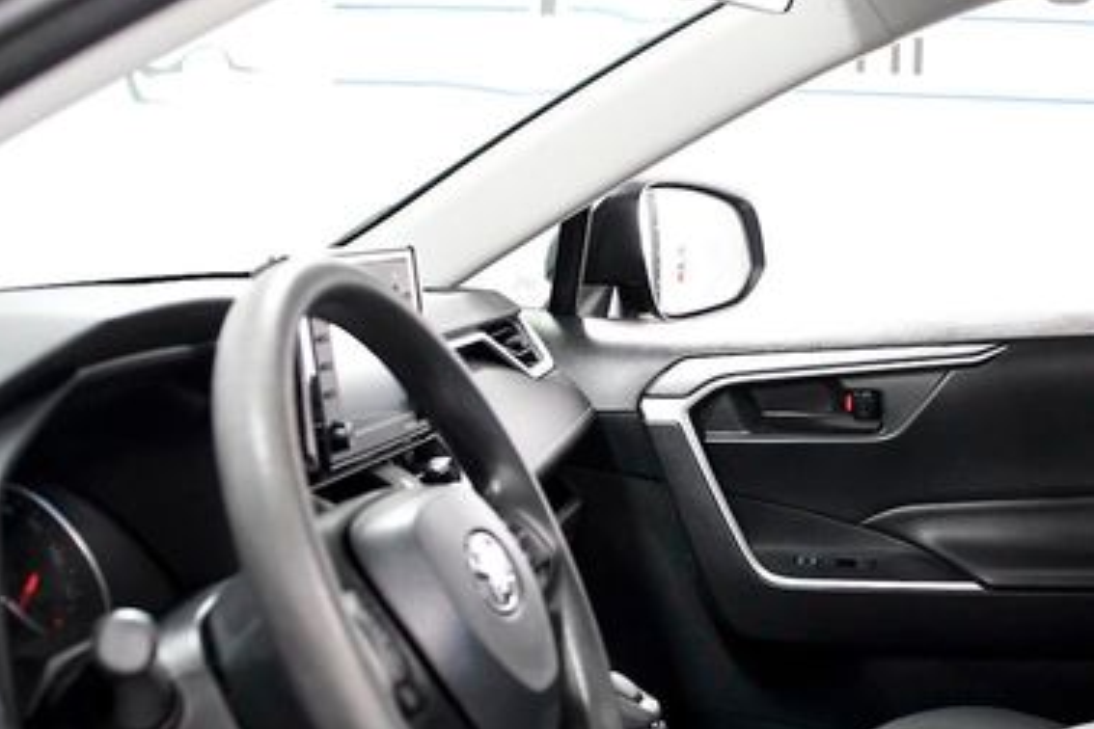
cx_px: 900
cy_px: 519
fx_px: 1854
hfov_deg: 31.9
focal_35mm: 61
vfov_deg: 22.1
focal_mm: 24
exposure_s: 1/160
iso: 2500
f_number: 3.5
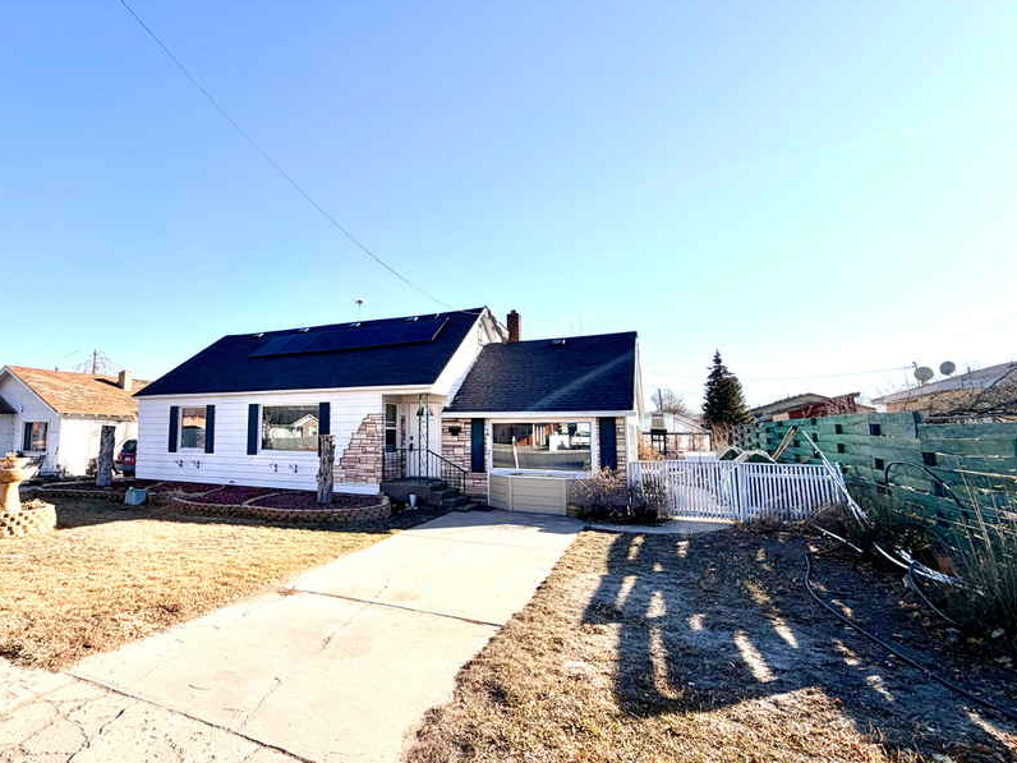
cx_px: 391
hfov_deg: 86.3
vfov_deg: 71.6
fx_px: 529
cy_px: 373
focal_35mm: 18
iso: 25
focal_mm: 2.22
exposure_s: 1/770
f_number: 2.2
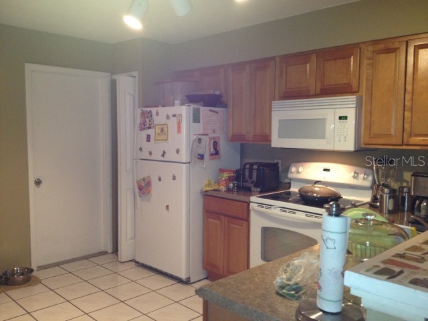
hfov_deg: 52.6
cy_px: 160
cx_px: 214
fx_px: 433
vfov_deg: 40.7
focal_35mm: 35
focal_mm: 4.28
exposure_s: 1/16
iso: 160
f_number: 2.4
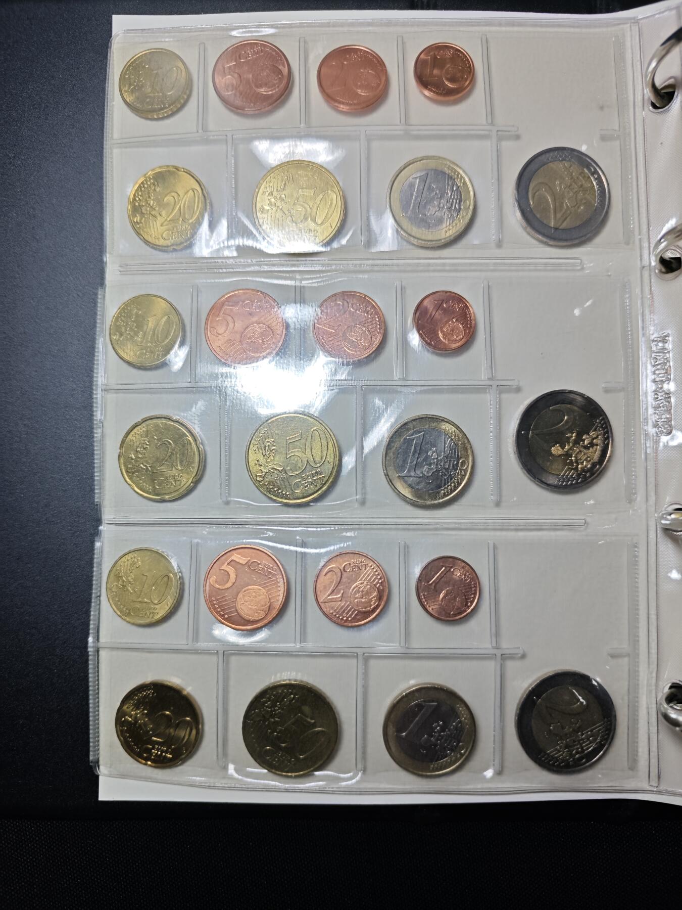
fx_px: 630
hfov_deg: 56.8
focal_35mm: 24
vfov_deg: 71.6
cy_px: 455
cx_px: 341
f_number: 1.6
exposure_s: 1/88.7
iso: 80
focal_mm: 5.84
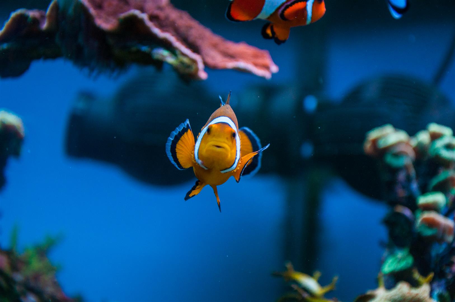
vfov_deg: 15.7
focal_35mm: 87
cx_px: 228
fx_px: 1098
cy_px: 151
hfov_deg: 23.4
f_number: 5
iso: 200
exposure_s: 1/125
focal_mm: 58
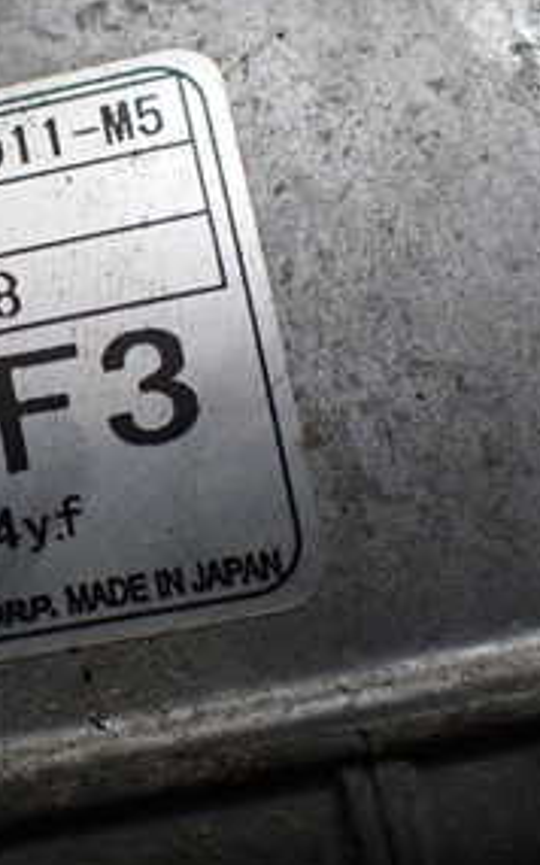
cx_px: -130
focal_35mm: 67
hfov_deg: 18.3
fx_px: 1578
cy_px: 376
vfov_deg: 30.6
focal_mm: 5.4
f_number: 2.3
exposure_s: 1/125
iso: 400
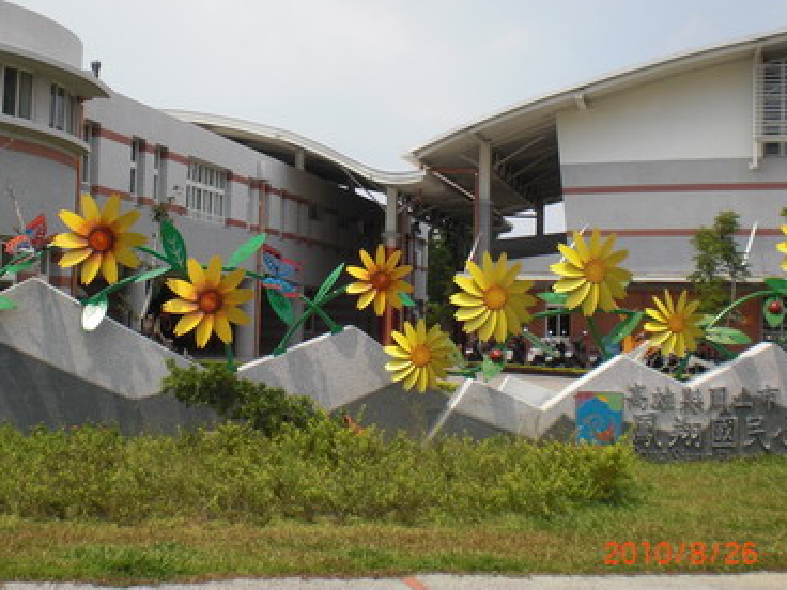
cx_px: 376
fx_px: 1250
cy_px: 215
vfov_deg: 26.5
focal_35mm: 55
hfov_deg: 34.9
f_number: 5.6
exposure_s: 1/250
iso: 64
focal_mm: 6.3
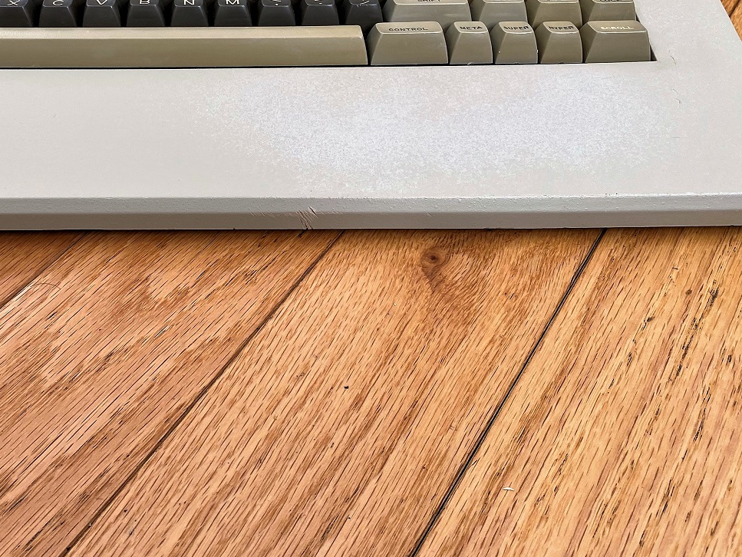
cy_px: 176
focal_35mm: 43
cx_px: 201
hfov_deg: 42.7
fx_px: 922
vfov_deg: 33.3
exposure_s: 1/122
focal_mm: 4.25
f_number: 1.8
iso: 50
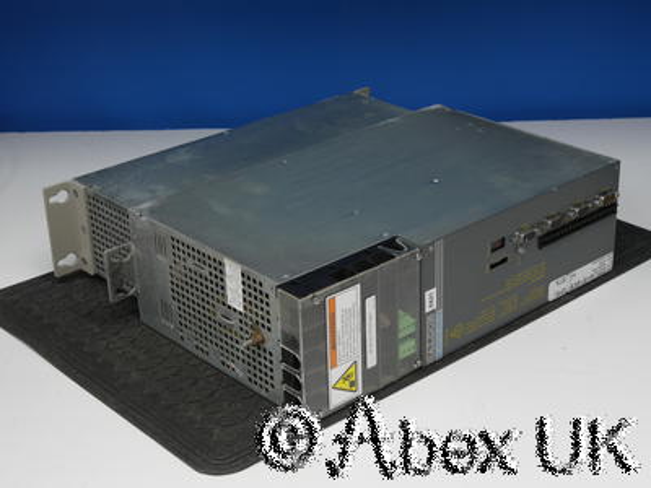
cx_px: 326
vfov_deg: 22.9
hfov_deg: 30.3
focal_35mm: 64
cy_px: 244
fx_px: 1204
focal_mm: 32
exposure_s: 1/30
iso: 400
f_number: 7.1
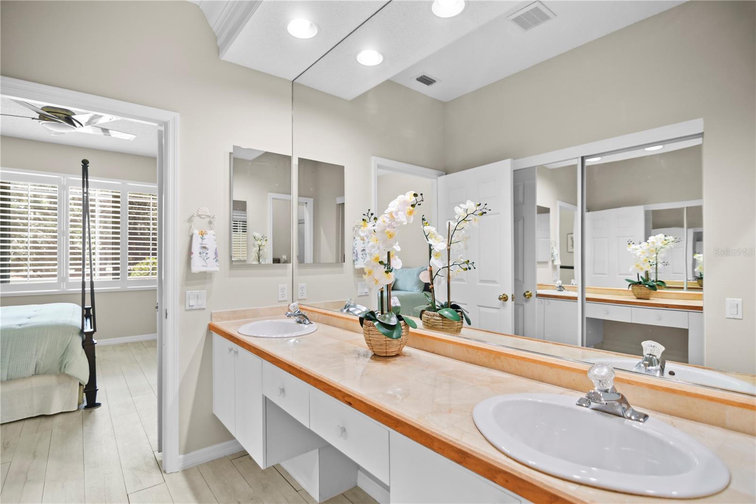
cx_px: 378
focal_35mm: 16
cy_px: 252
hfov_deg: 96.7
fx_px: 336
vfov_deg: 73.7
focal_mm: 11
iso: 100
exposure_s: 1/4
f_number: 2.8
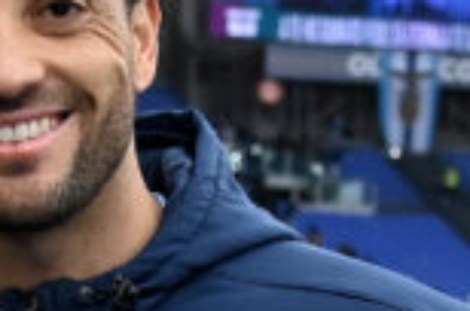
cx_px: 12
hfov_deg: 12.7
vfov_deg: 8.2
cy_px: 587
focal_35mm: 160
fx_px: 2085
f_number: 4
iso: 1600
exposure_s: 1/1000
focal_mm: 24
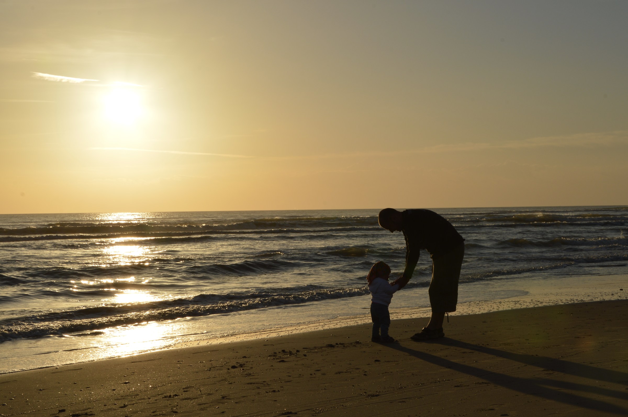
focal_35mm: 68
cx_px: 314
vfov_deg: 20.1
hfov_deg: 29.9
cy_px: 208
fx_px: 1176
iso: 100
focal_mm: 45
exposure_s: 1/200
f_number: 20
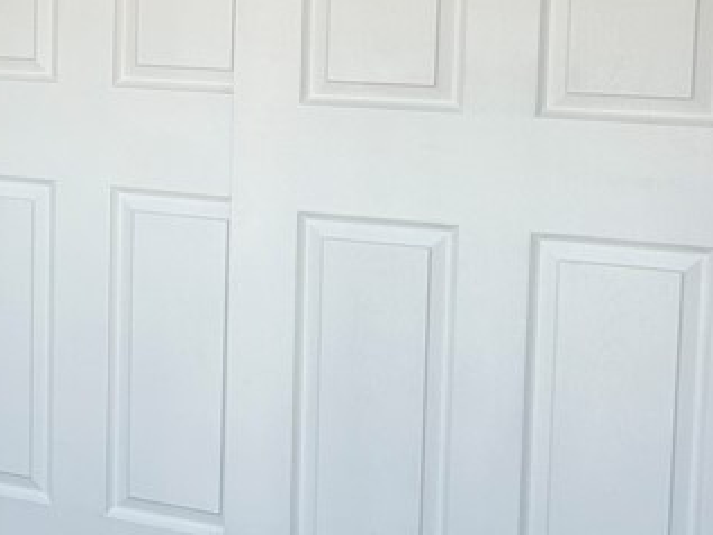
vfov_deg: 17.4
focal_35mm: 84
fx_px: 1731
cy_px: 103
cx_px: -315
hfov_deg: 20.4
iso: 40
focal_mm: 5.7
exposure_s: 1/288
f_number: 1.5
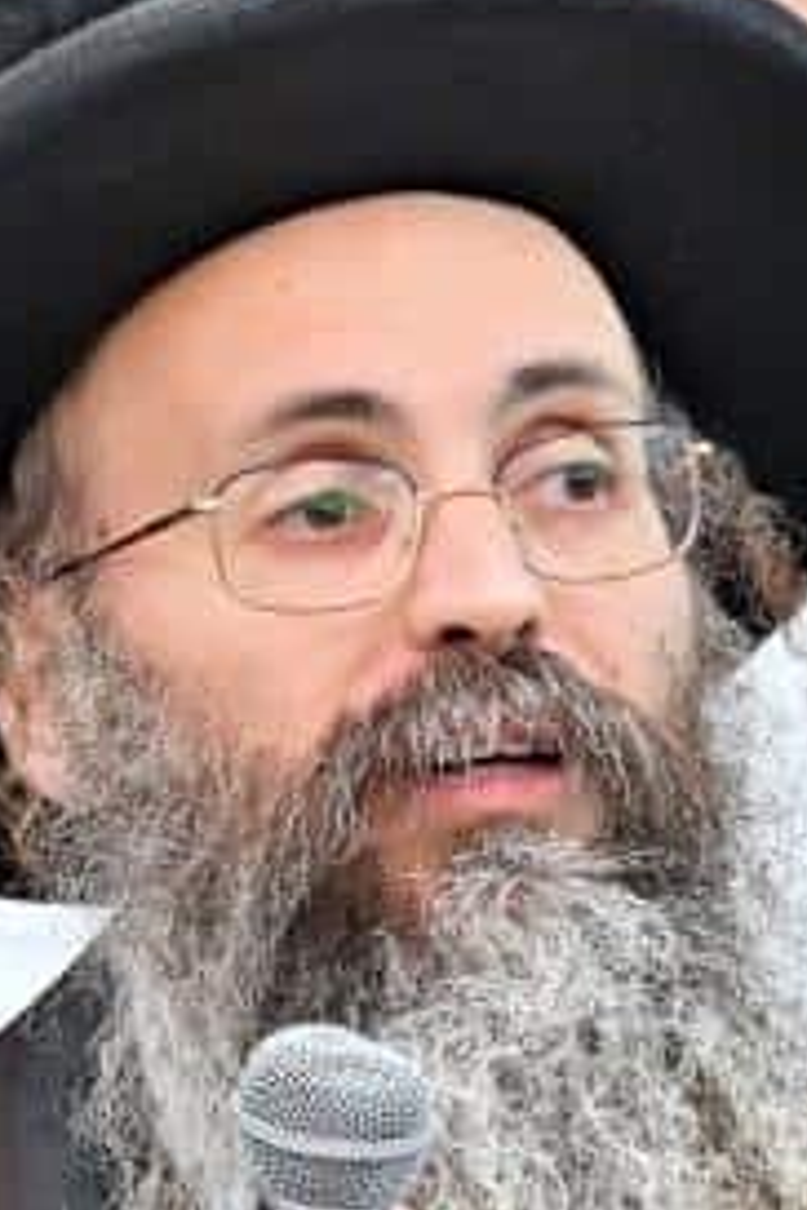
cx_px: 404
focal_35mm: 588
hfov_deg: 2.3
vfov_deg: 3.5
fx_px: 19770
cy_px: 1006
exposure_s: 1/160
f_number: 4
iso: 640
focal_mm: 105
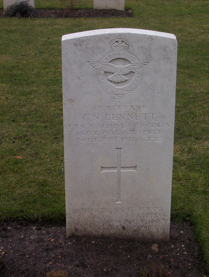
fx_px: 648
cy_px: 138
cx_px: 104
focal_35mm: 81
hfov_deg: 18.3
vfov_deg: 24.0
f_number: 3.62
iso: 100
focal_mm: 10.76
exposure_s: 1/297
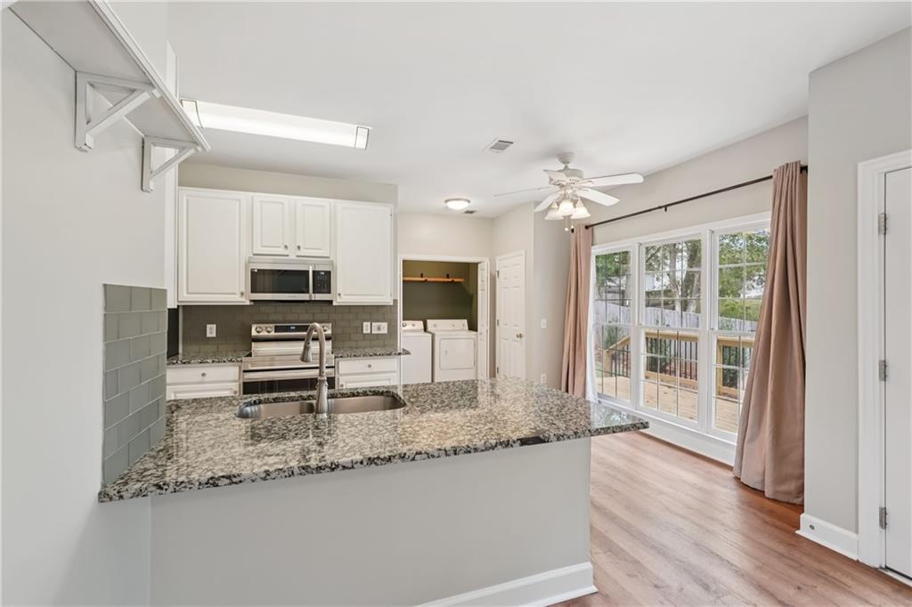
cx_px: 456
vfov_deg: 73.7
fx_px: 405
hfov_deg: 96.8
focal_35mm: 16
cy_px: 304
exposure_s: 1/30
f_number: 8
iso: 800
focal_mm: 16
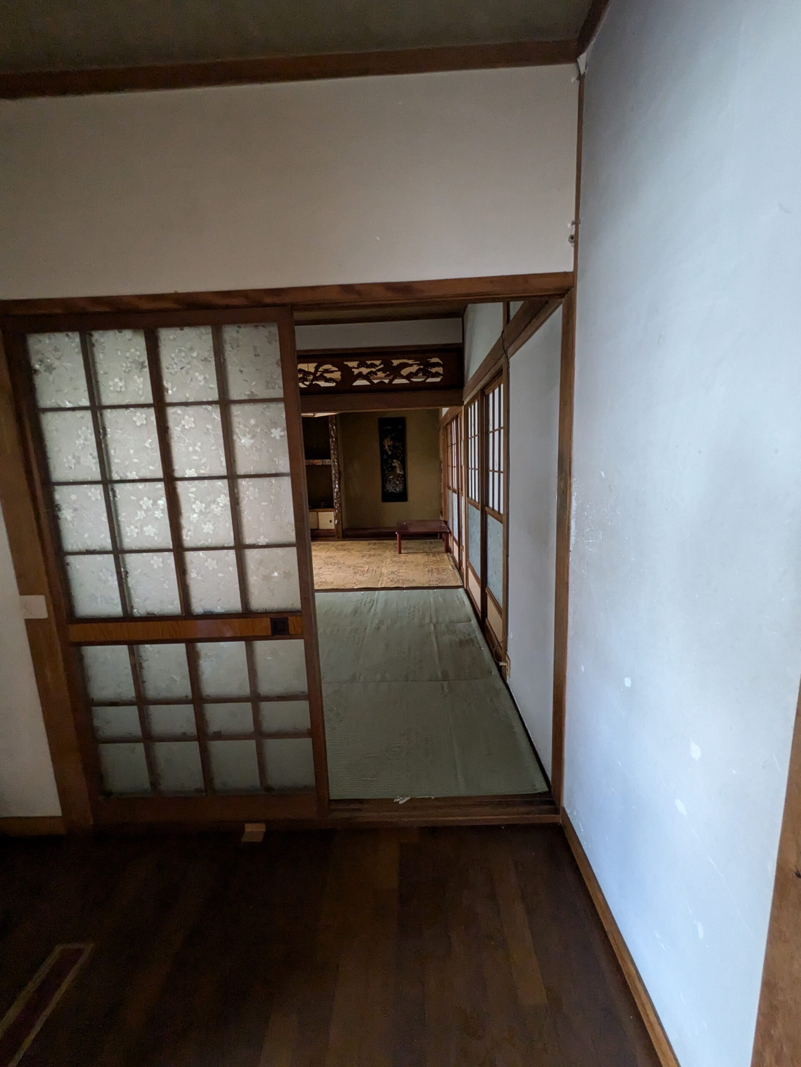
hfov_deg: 85.7
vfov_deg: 102.0
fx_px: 432
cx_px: 400
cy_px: 534
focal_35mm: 14
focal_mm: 1.83
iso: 788
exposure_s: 1/24
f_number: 2.2
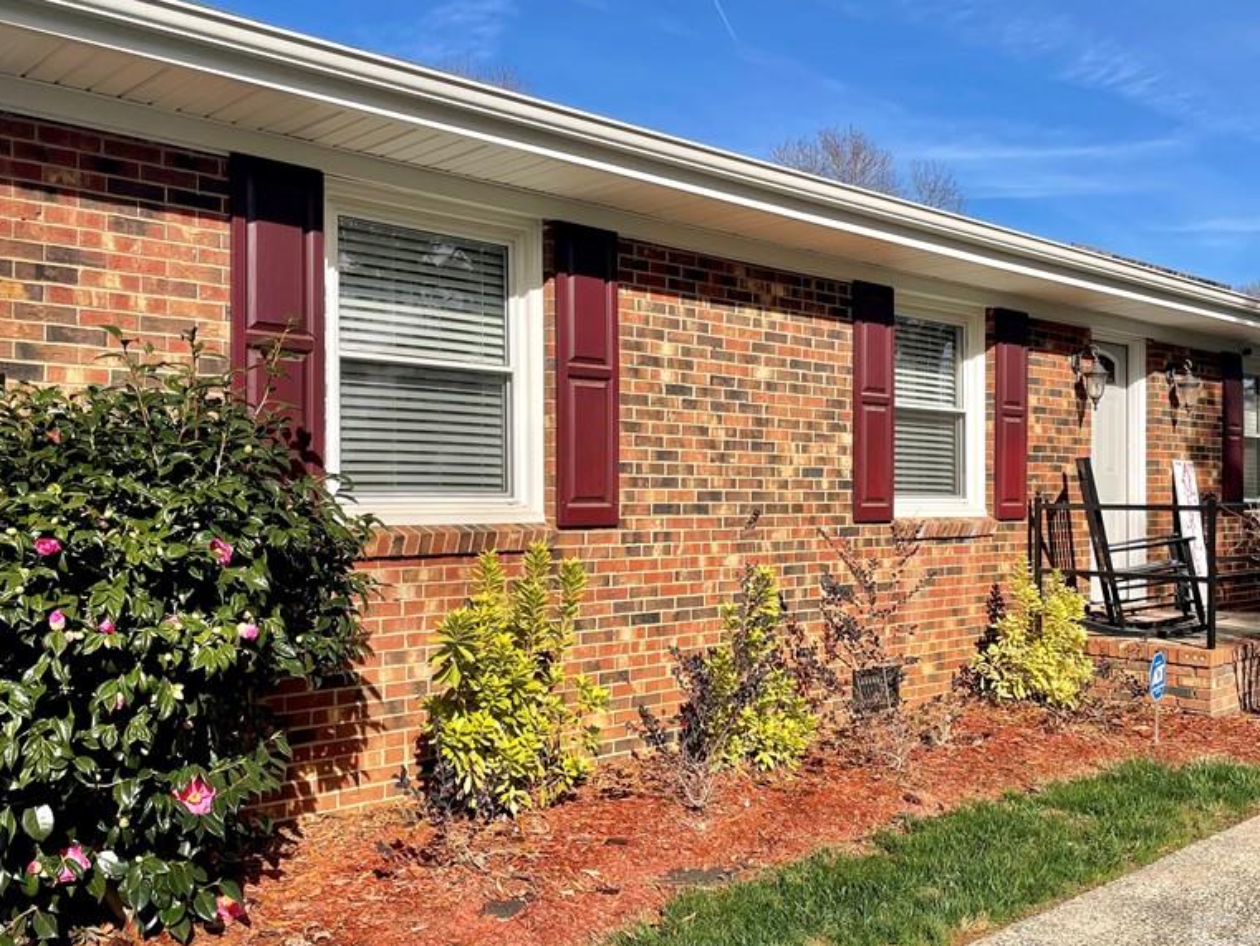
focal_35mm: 35
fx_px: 1274
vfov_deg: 40.7
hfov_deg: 52.6
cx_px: 677
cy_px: 517
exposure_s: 1/2959
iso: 32
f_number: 1.6
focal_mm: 4.2
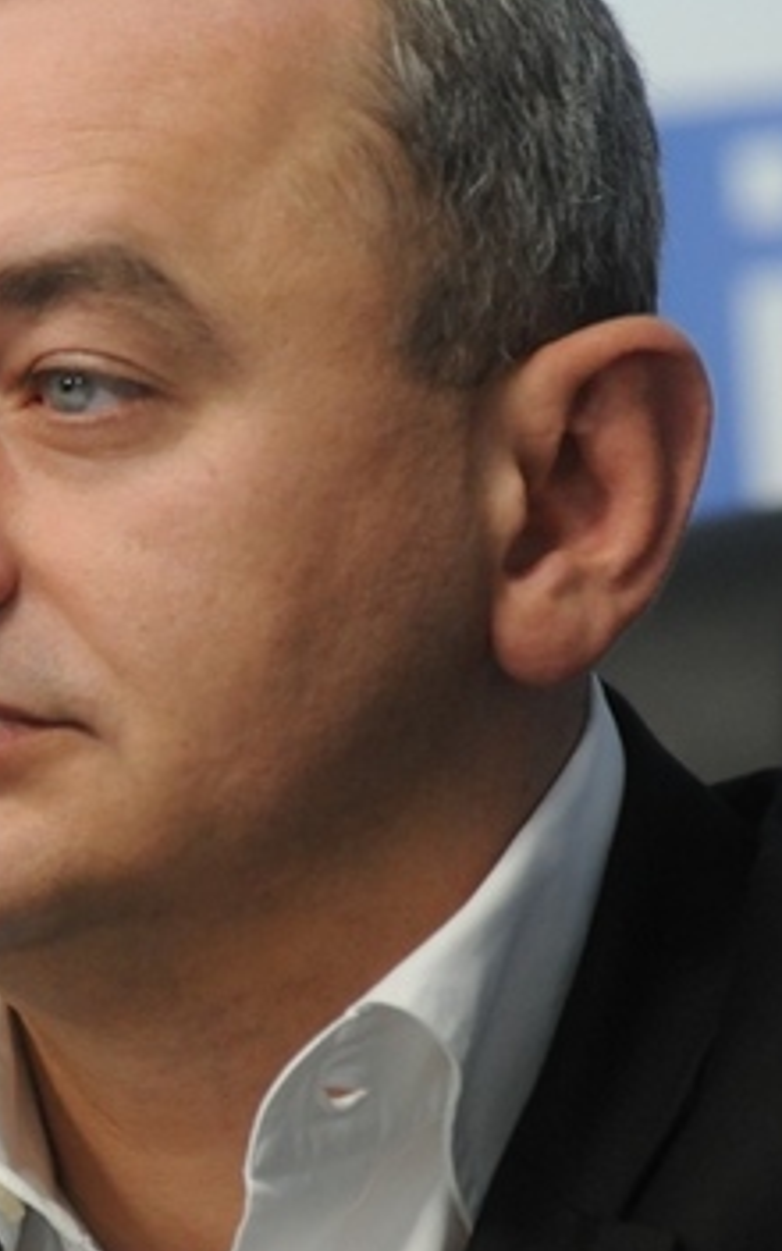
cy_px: 547
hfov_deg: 2.4
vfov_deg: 3.8
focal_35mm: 555
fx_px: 18925
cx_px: -53
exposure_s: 1/320
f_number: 4
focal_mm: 200
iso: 1250
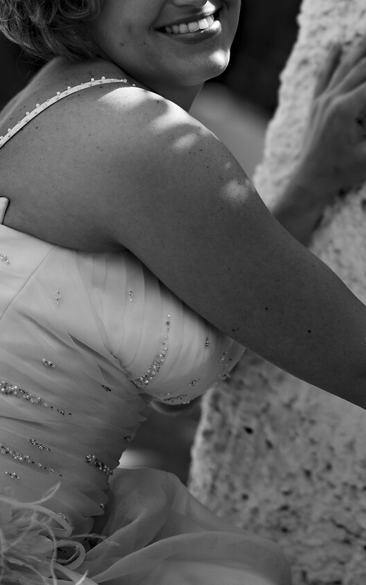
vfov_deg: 8.5
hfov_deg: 5.3
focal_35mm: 245
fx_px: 3908
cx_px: 492
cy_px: 128
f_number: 1.4
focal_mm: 85
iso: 100
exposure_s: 1/2500
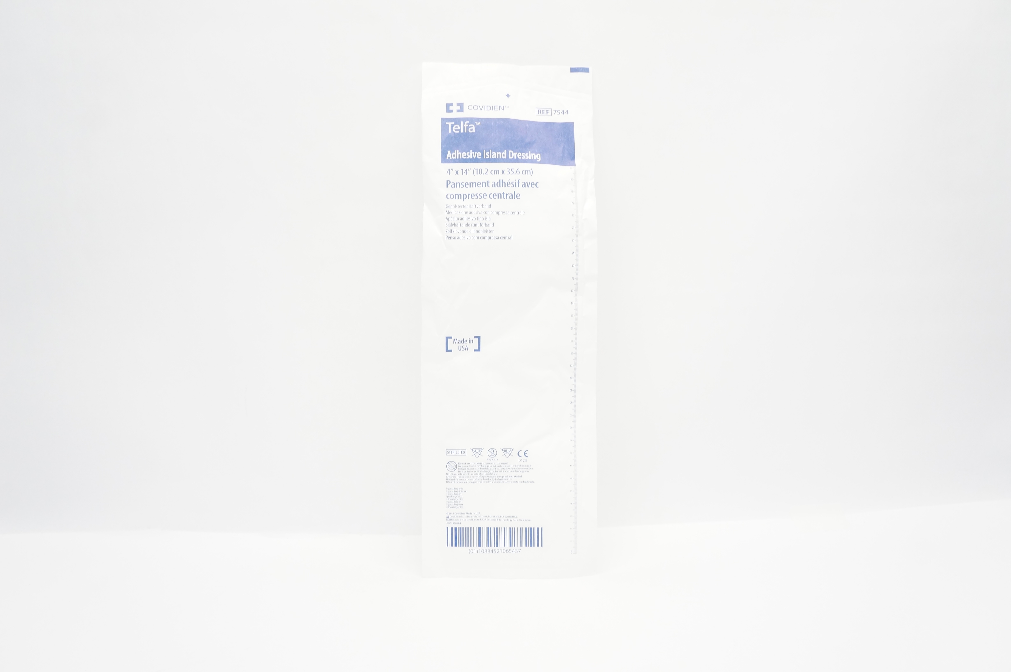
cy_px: 336
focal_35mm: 27
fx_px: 757
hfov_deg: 67.4
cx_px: 506
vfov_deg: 47.8
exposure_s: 1/60
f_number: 5.6
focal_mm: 18
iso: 800
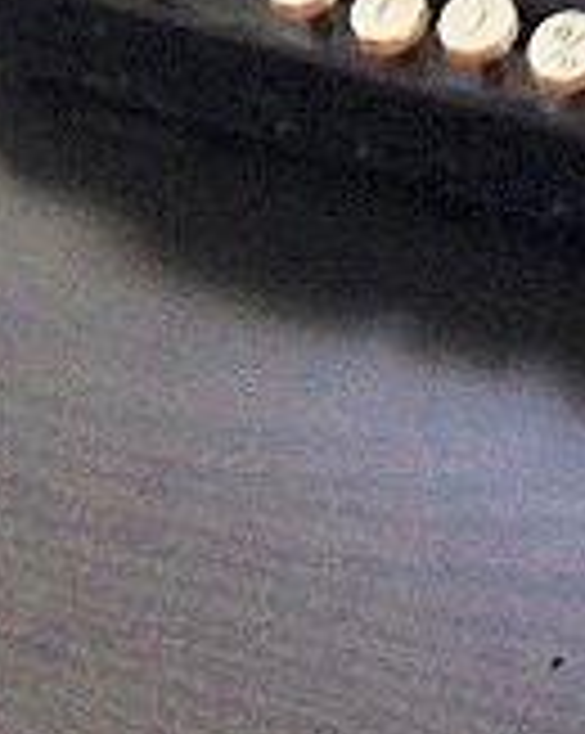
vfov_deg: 13.9
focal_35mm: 123
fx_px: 2667
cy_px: -583
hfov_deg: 12.1
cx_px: 778
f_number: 2.4
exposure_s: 1/20
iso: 50
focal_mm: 4.12
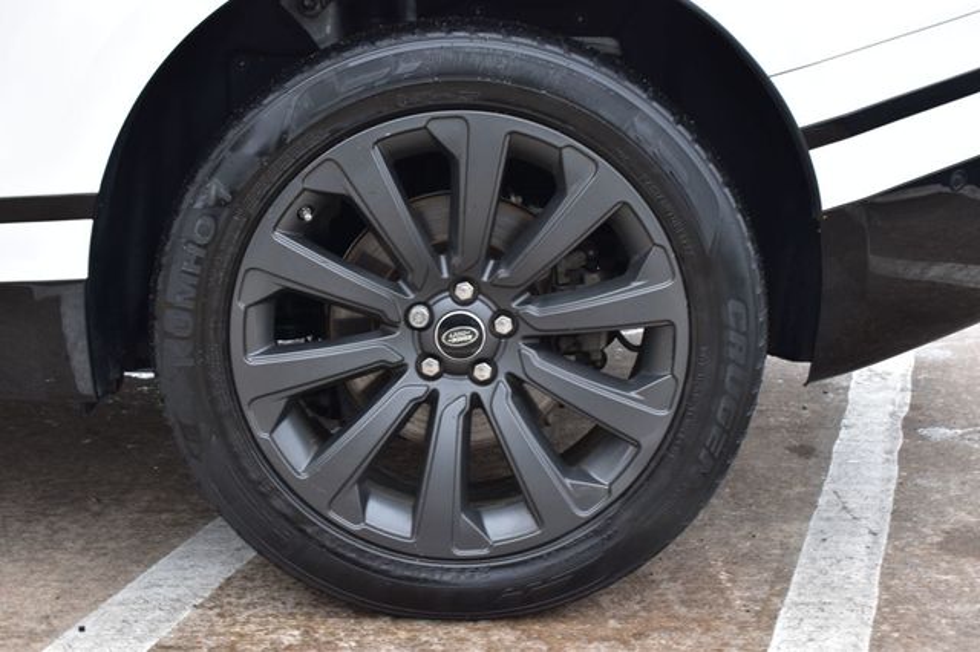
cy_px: 326
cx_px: 490
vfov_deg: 23.8
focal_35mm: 57
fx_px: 1551
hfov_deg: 35.1
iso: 400
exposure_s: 1/25
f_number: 7.1
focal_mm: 38
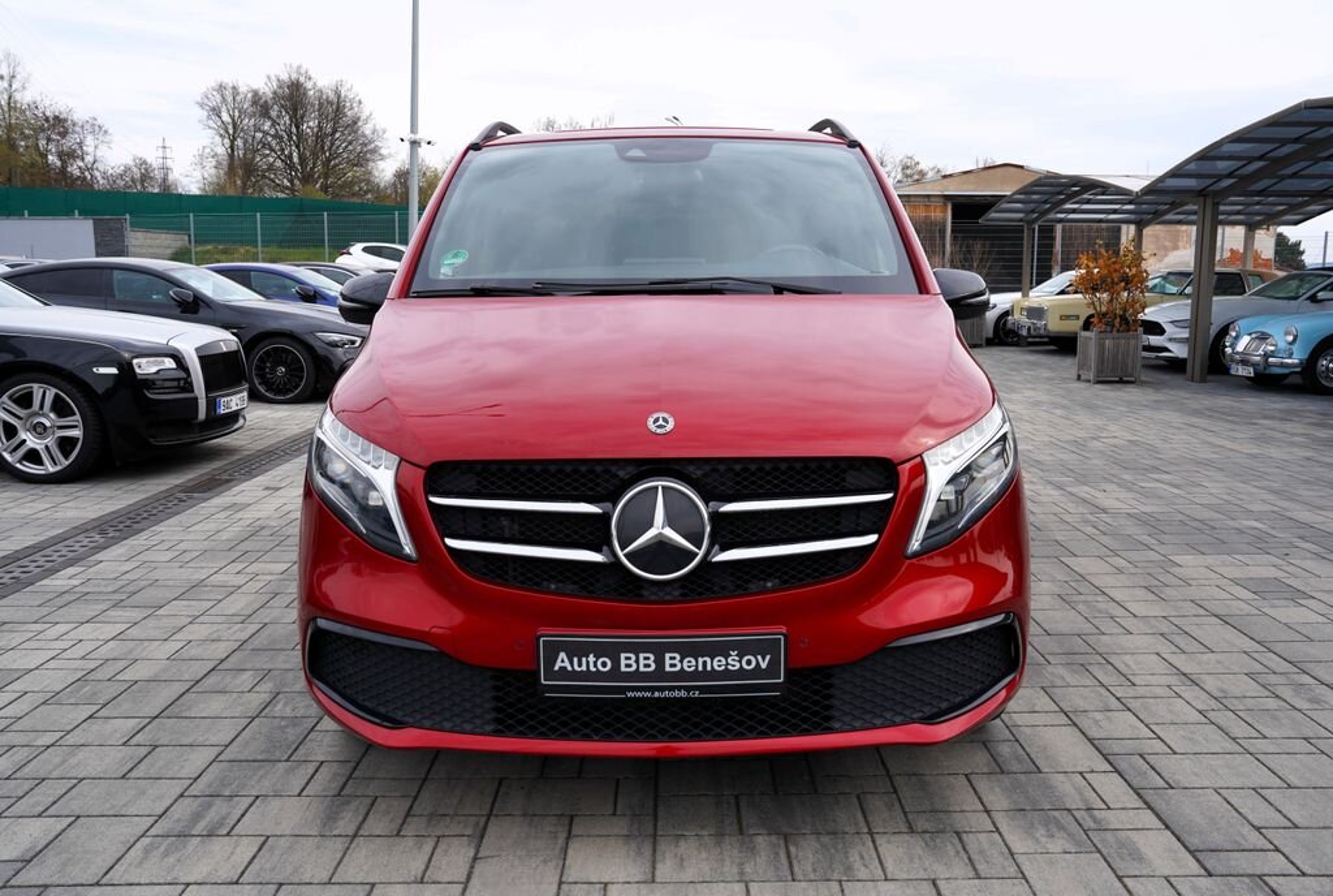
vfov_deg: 45.2
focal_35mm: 29
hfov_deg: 63.5
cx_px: 666
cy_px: 448
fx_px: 1076
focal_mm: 29
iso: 100
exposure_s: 1/160
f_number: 6.3
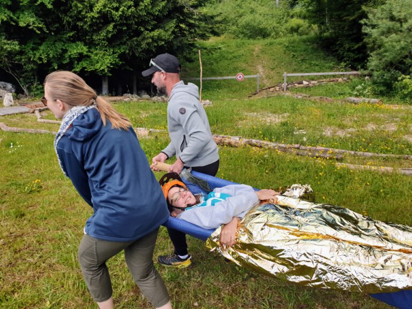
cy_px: 154
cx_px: 206
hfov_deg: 67.3
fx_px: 309
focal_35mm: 26
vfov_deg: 53.1
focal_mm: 4.3
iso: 50
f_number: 2.4
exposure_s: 1/526
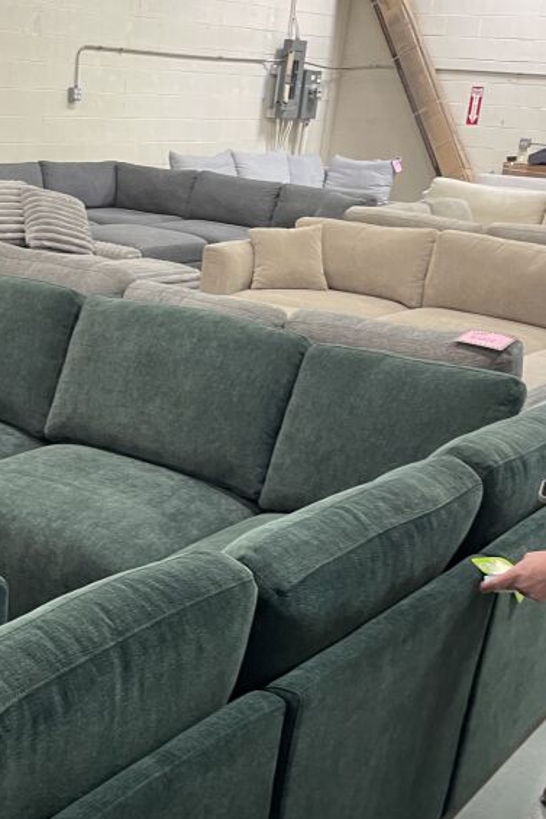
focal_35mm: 49
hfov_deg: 26.8
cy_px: 608
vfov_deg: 39.3
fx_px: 1115
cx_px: 88
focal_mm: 5.1
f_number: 1.6
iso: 250
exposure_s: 1/60
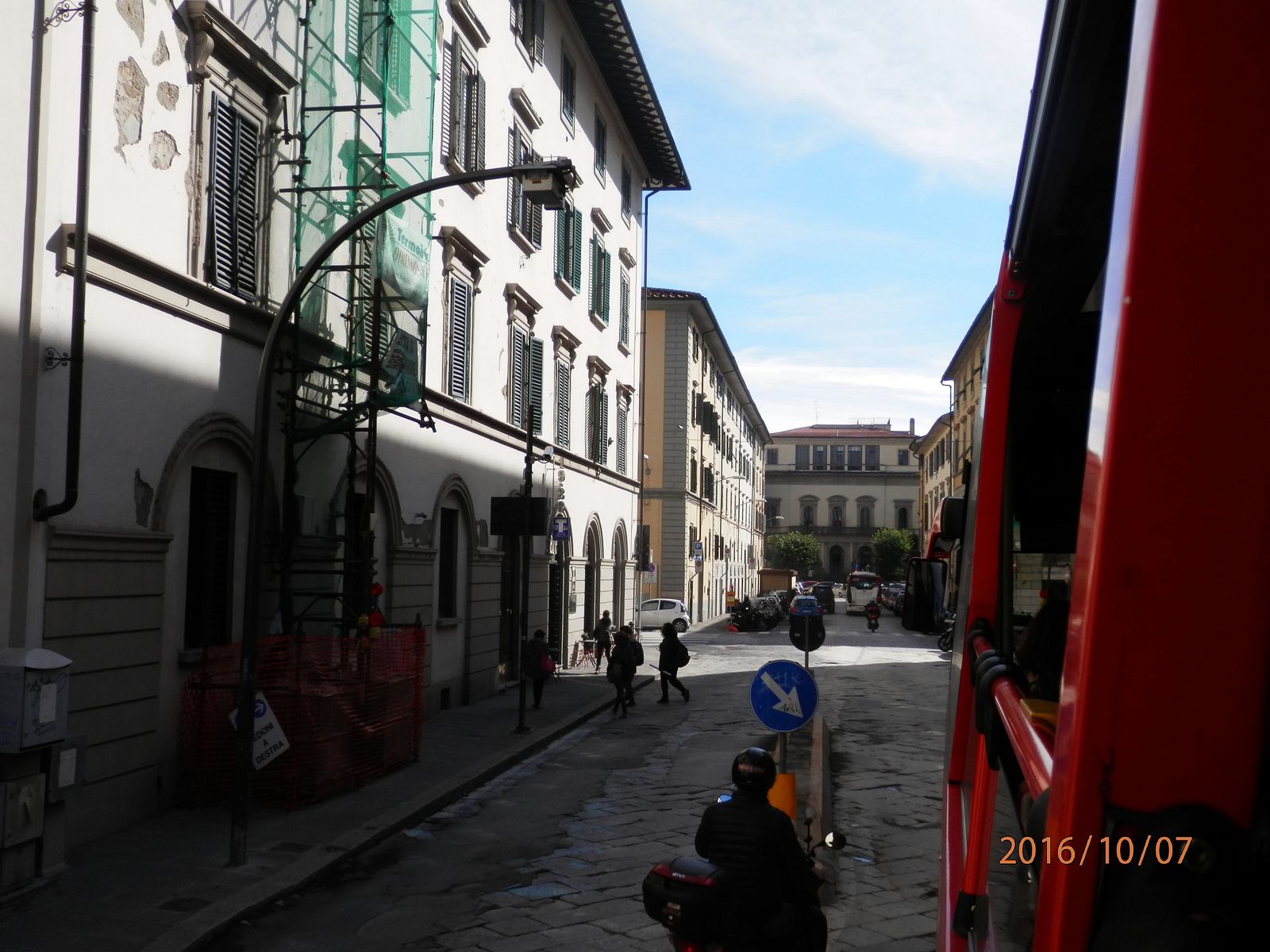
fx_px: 1211
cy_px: 476
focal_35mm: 33
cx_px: 635
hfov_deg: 55.4
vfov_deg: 42.9
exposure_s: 1/1000
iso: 80
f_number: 3.4
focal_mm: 6
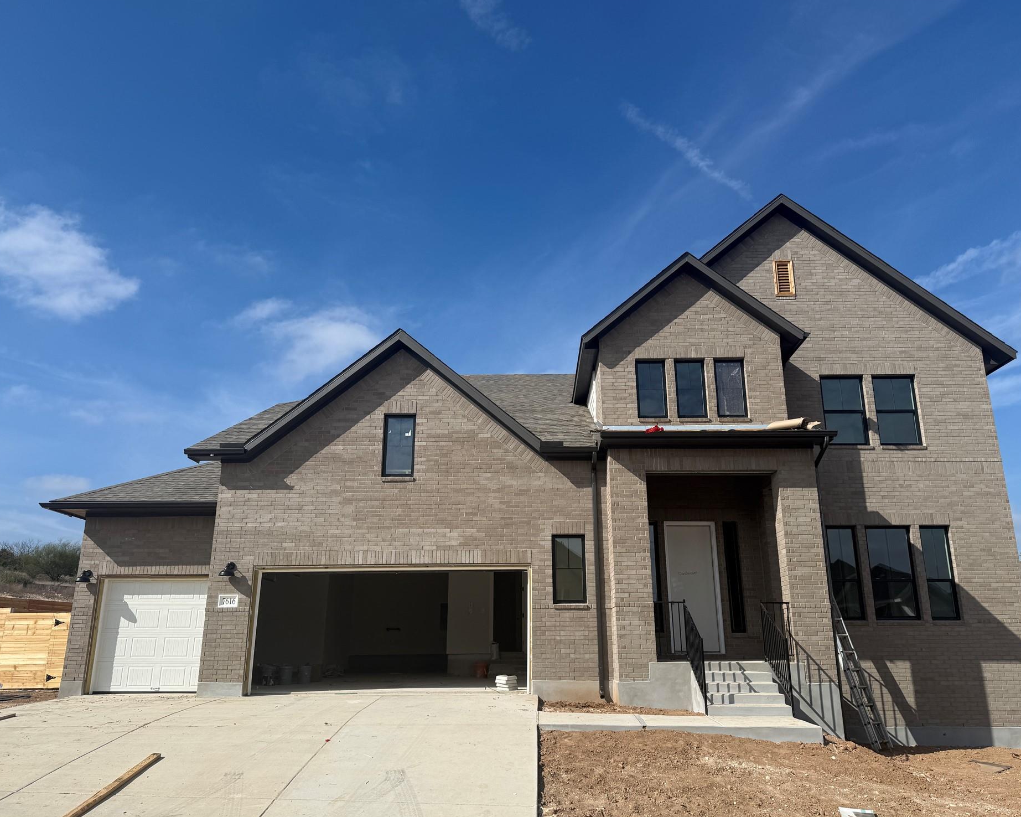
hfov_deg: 66.0
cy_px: 416
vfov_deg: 54.9
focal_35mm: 26
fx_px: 786
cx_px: 514
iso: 80
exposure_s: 1/6711
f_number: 1.78
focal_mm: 6.76
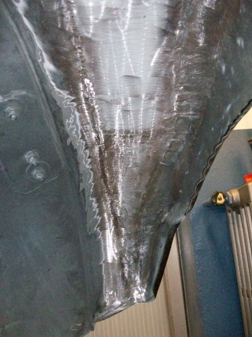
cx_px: 128
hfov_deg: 40.7
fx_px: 340
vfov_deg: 52.6
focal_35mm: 35
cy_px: 169
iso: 800
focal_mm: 5.7
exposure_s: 1/128
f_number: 2.8
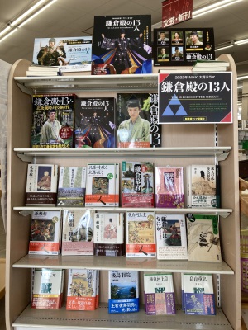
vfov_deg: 63.4
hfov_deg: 49.7
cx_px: 124
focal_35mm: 28
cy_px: 165
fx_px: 267
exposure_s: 1/100
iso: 20
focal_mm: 3.99
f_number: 1.8
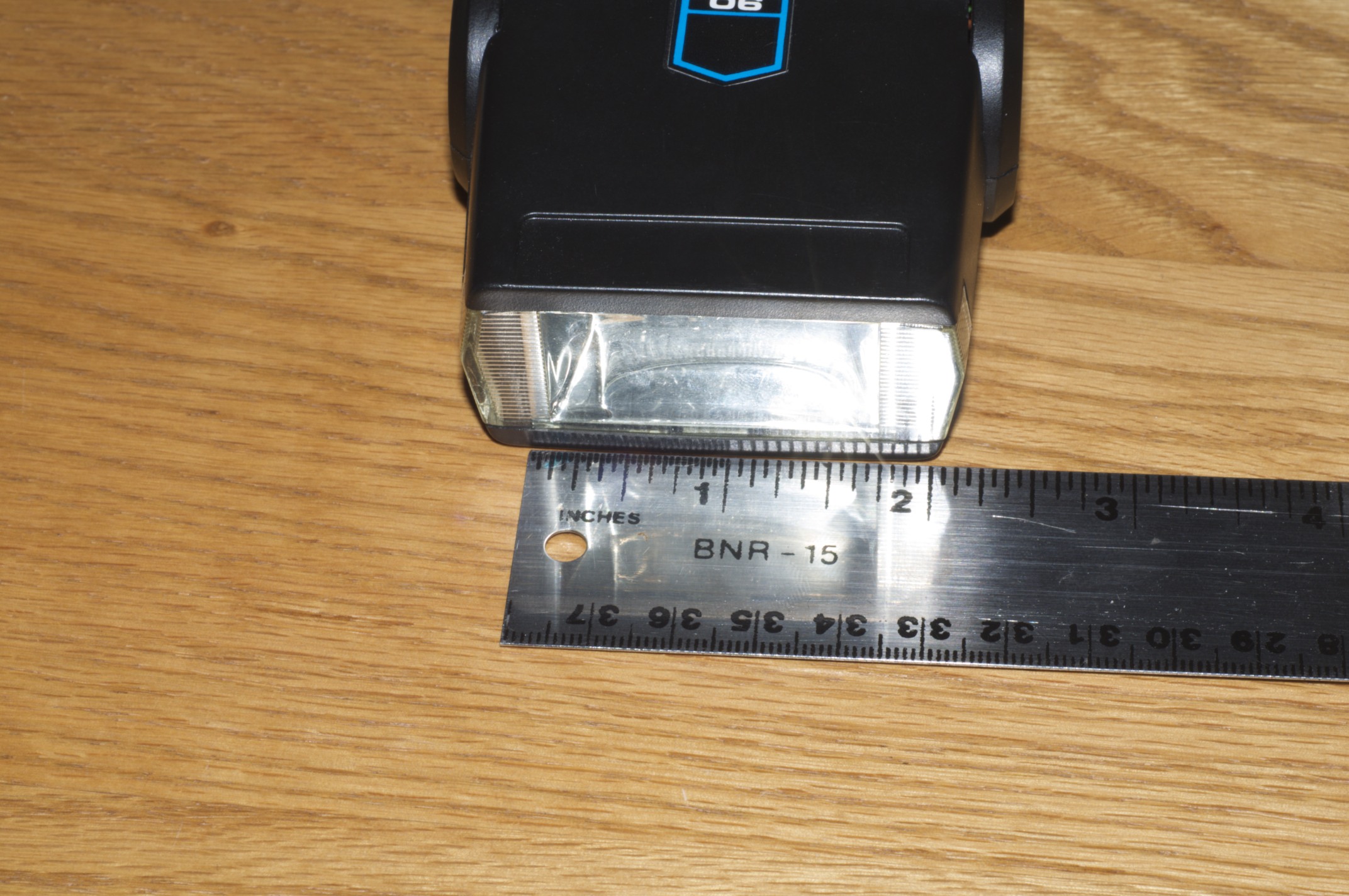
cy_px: 448
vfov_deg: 18.1
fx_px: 2807
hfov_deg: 27.0
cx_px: 674
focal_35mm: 75
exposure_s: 1/200
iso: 100
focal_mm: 50
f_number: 16
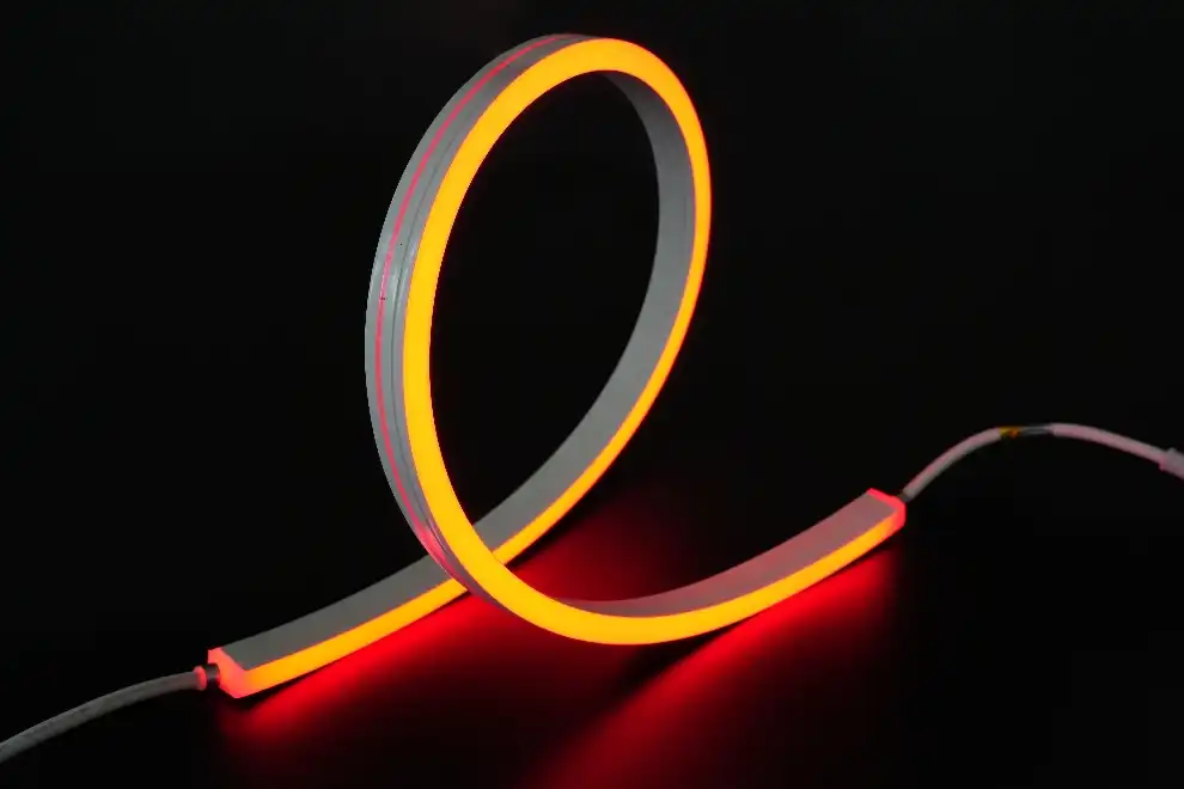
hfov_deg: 46.4
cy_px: 394
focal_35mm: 42
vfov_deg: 31.9
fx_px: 1381
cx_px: 592
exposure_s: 1/100
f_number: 10
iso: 2500
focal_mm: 42
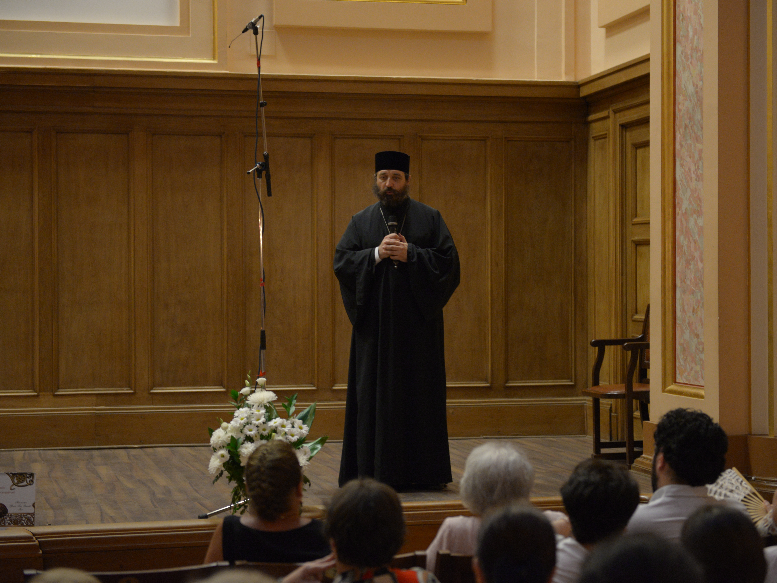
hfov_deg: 25.7
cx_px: 406
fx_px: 1706
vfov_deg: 19.4
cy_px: 292
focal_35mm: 76
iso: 2000
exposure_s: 1/100
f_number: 2.8
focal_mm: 70
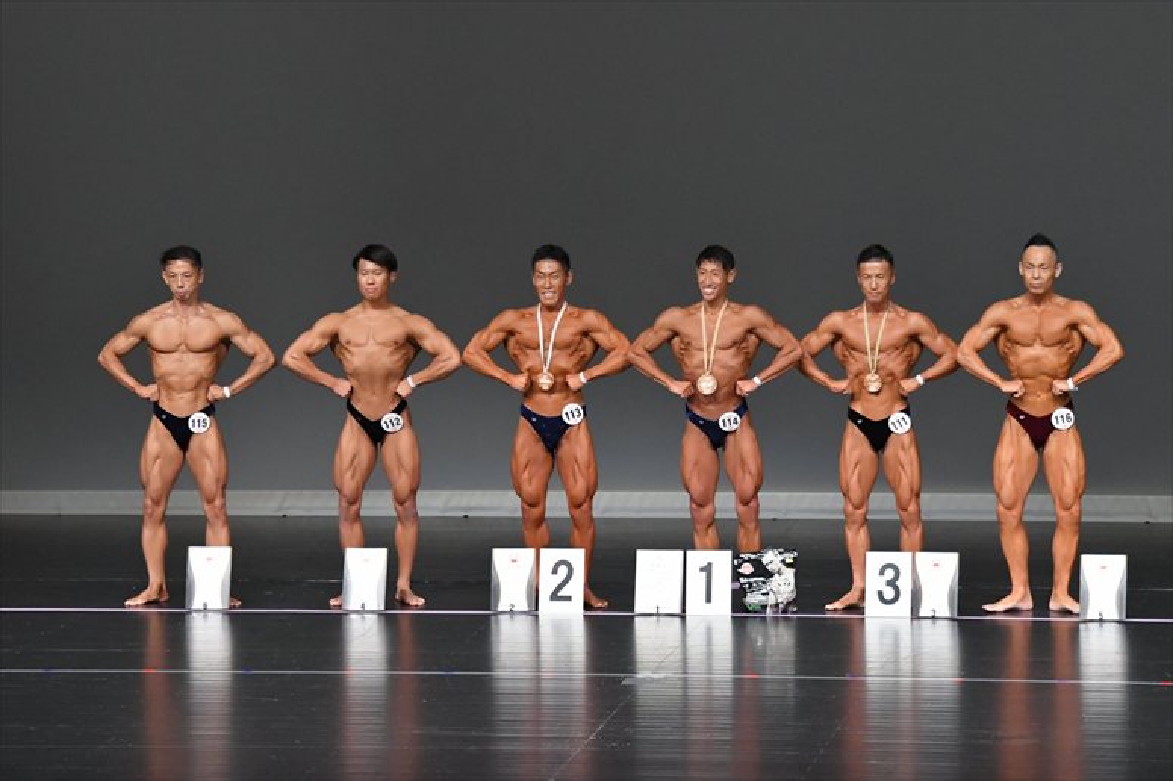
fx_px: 6579
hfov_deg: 10.2
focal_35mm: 202
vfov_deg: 6.8
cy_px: 390
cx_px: 586
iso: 5000
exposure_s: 1/400
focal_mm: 135
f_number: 5.6
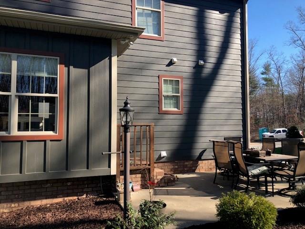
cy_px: 114
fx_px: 247
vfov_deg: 49.7
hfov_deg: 63.4
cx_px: 152
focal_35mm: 28
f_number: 1.8
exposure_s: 1/552
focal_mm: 3.99
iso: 20
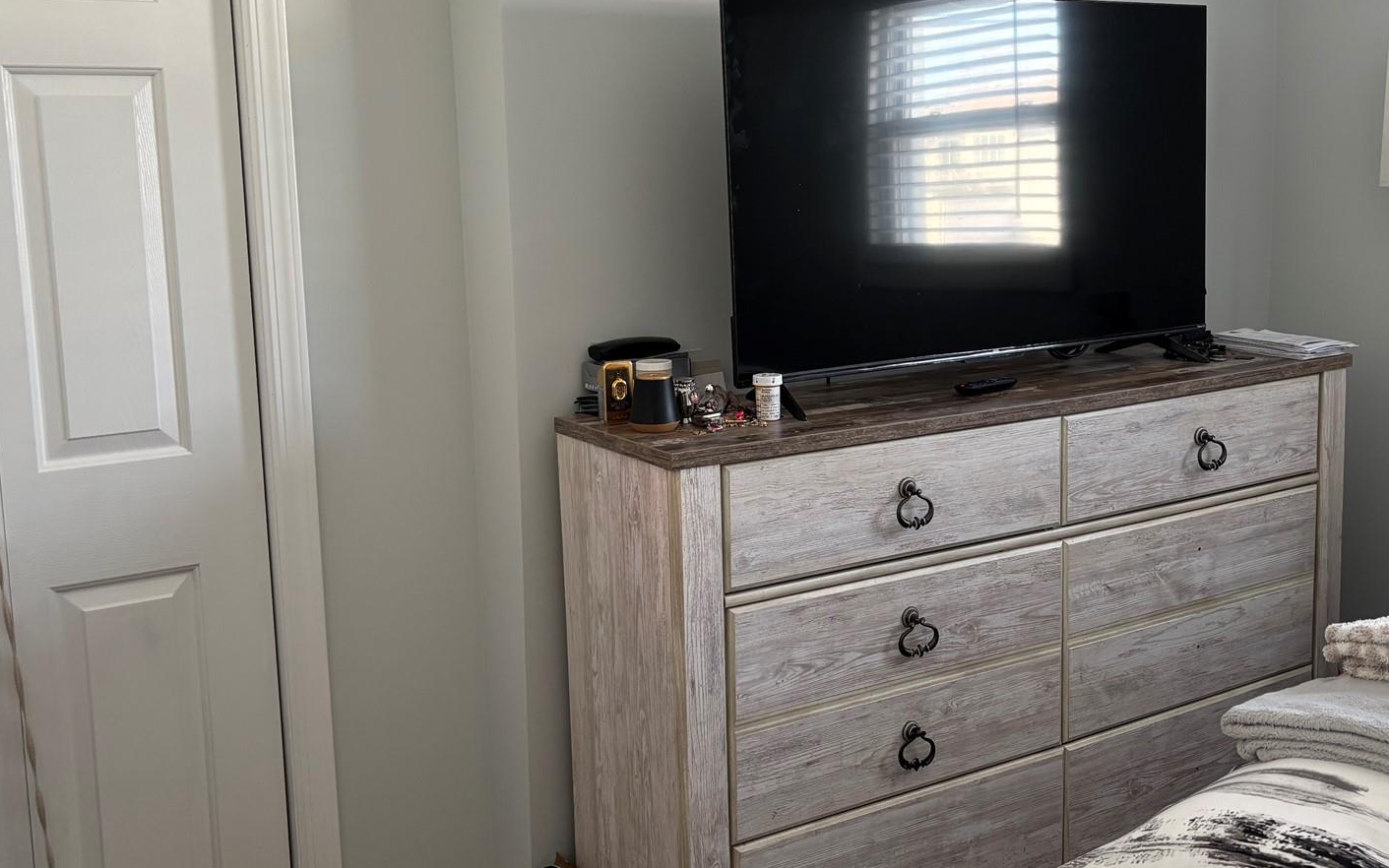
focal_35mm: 40
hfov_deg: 49.1
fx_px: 1514
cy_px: 341
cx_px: 807
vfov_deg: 31.9
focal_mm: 5.96
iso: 125
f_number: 1.6
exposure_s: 1/66
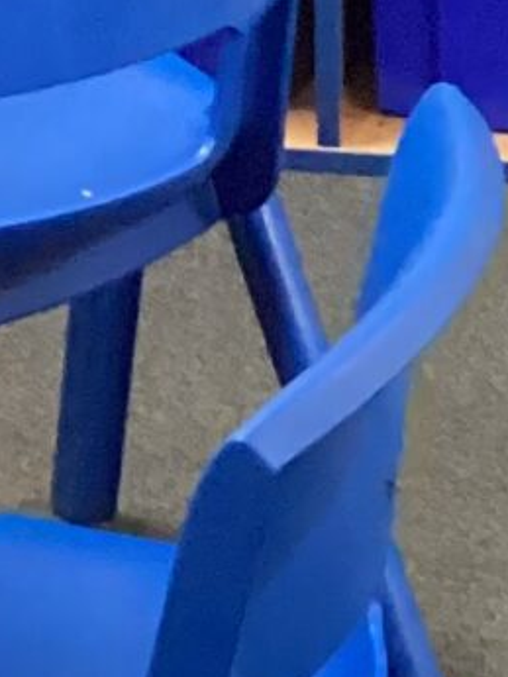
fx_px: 4498
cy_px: 1425
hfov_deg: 6.3
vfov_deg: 8.1
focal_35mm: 230
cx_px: 922
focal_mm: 3.3
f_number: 2.4
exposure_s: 1/60
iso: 400
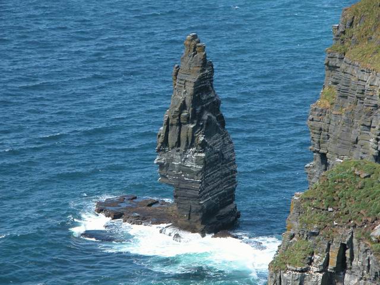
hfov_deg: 9.6
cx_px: 190
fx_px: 2261
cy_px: 142
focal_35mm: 206
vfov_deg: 7.2
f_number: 5.1
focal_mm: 52.4
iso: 100
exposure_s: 1/299
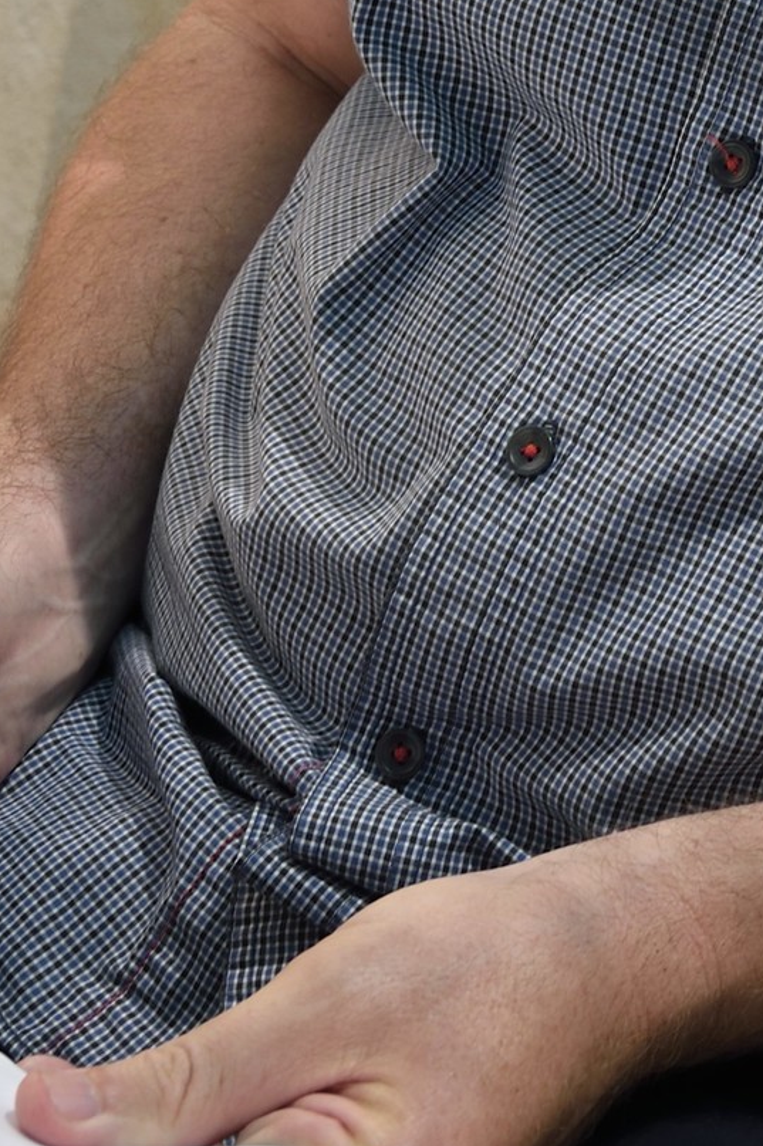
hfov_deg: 10.0
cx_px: 1056
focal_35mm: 134
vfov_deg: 14.4
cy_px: -496
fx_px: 4265
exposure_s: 1/60
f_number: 9
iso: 200
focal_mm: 45
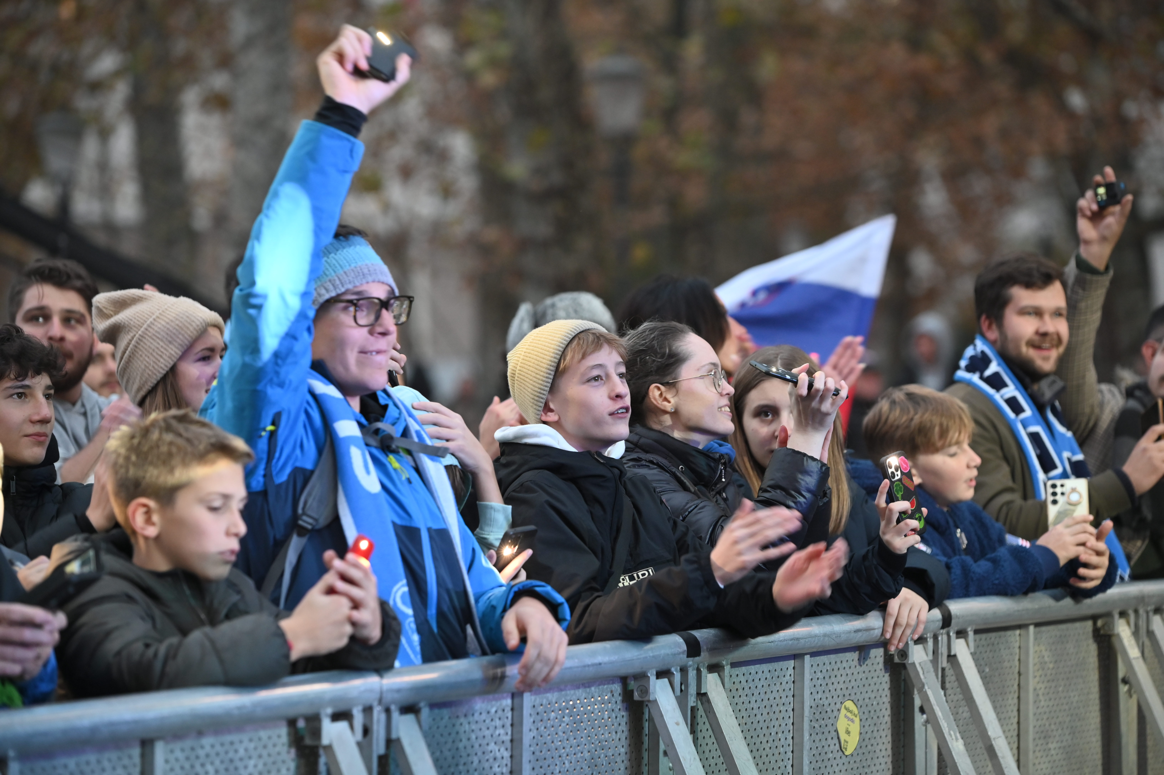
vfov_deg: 9.4
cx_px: 582
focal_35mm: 145
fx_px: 4685
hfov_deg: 14.2
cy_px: 388
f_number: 3.2
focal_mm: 145
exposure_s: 1/100
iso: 1600
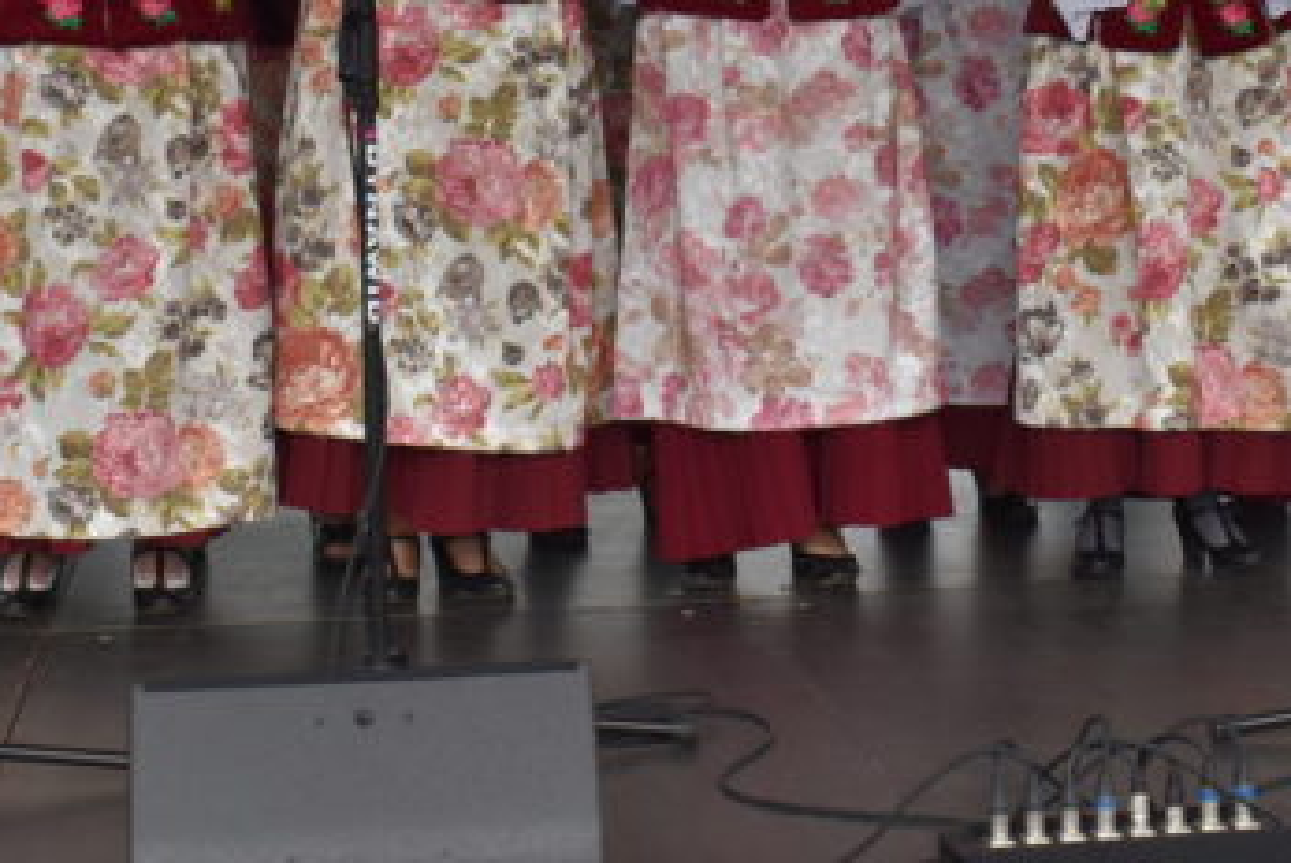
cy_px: -46
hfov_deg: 22.6
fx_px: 3230
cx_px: 770
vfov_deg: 14.9
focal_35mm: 90
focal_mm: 26
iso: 400
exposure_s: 1/200
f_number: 7.1
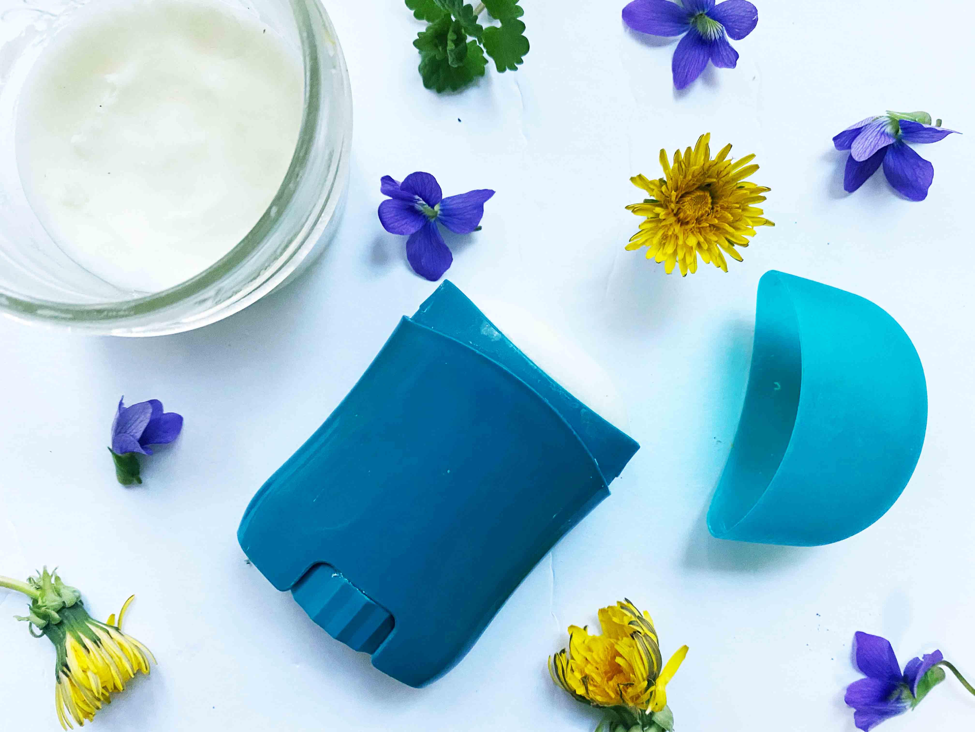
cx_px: 488
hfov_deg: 67.3
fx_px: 732
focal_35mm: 26
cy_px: 366
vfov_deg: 53.1
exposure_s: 1/60
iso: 160
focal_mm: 4.25
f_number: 1.8
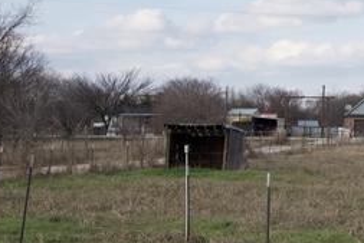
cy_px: -58
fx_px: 1042
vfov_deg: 12.9
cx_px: 440
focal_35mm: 103
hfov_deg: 18.7
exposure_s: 1/8000
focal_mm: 25.5
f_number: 6.3
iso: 1600
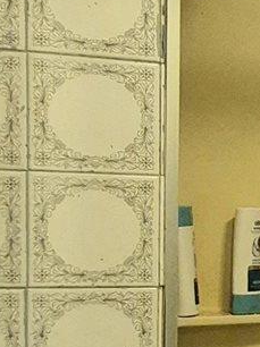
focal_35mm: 98
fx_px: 983
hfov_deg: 11.3
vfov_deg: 19.9
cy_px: 273
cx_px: 704
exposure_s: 1/60.2
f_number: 2.2
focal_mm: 1.74
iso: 400
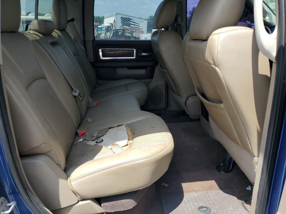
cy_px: 107
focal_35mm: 26
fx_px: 215
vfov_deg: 53.1
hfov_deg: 67.3
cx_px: 143
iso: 50
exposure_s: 1/909
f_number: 1.5
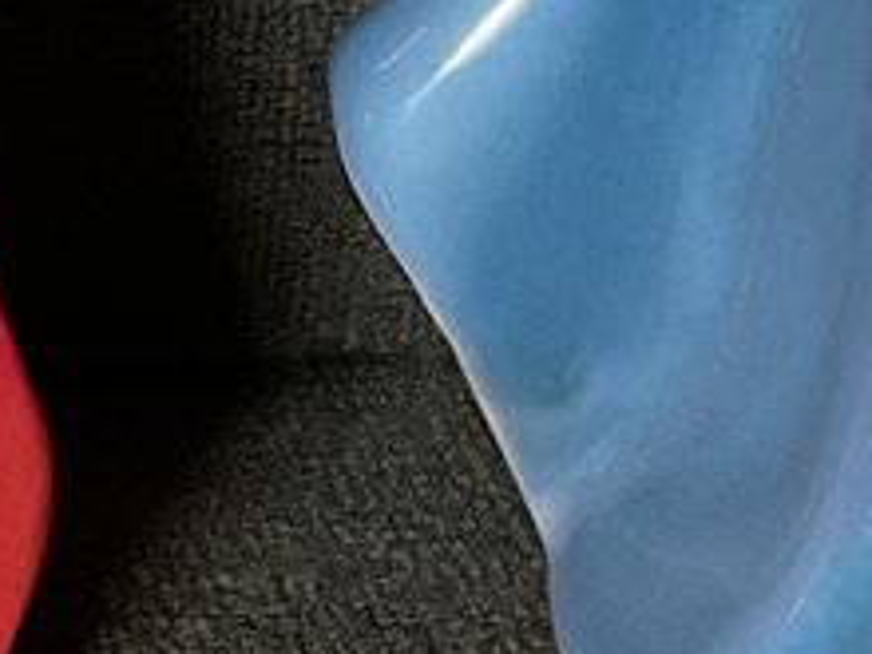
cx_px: -474
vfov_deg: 7.2
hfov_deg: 9.6
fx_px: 5013
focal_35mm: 199
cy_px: -577
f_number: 1.8
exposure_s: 1/60
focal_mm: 3
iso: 64
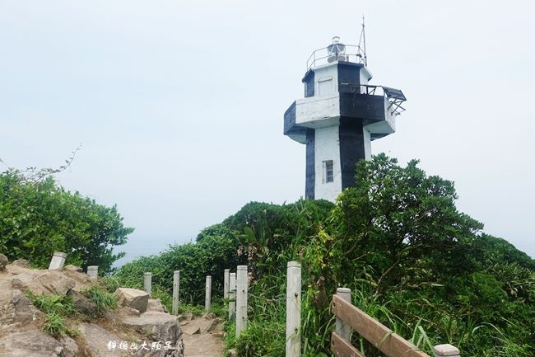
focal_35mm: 24
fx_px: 357
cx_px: 268
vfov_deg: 53.1
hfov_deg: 73.8
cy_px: 178
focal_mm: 9
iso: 125
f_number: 5.6
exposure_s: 1/400
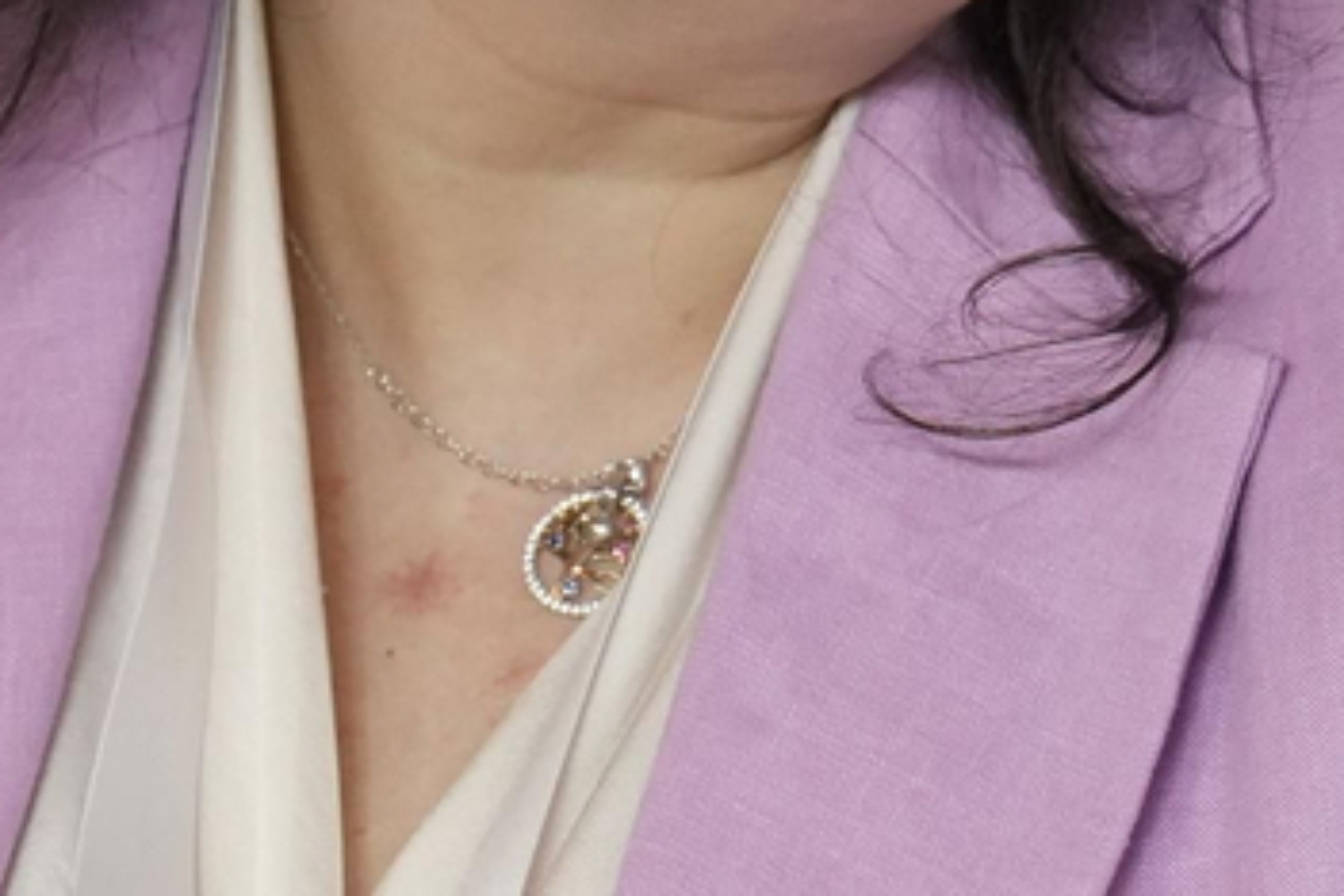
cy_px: 442
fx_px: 41959
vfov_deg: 1.2
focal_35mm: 1124
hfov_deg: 1.8
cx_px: 486
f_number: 4.5
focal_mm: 197
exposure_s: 1/200
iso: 1600
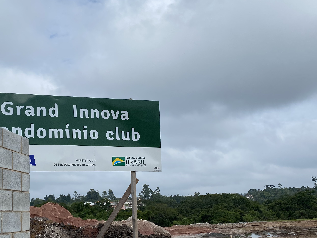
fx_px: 385
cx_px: 98
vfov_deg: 34.3
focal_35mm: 42
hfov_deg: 44.0
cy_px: 127
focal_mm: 4.25
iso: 32
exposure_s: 1/3731
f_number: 1.8
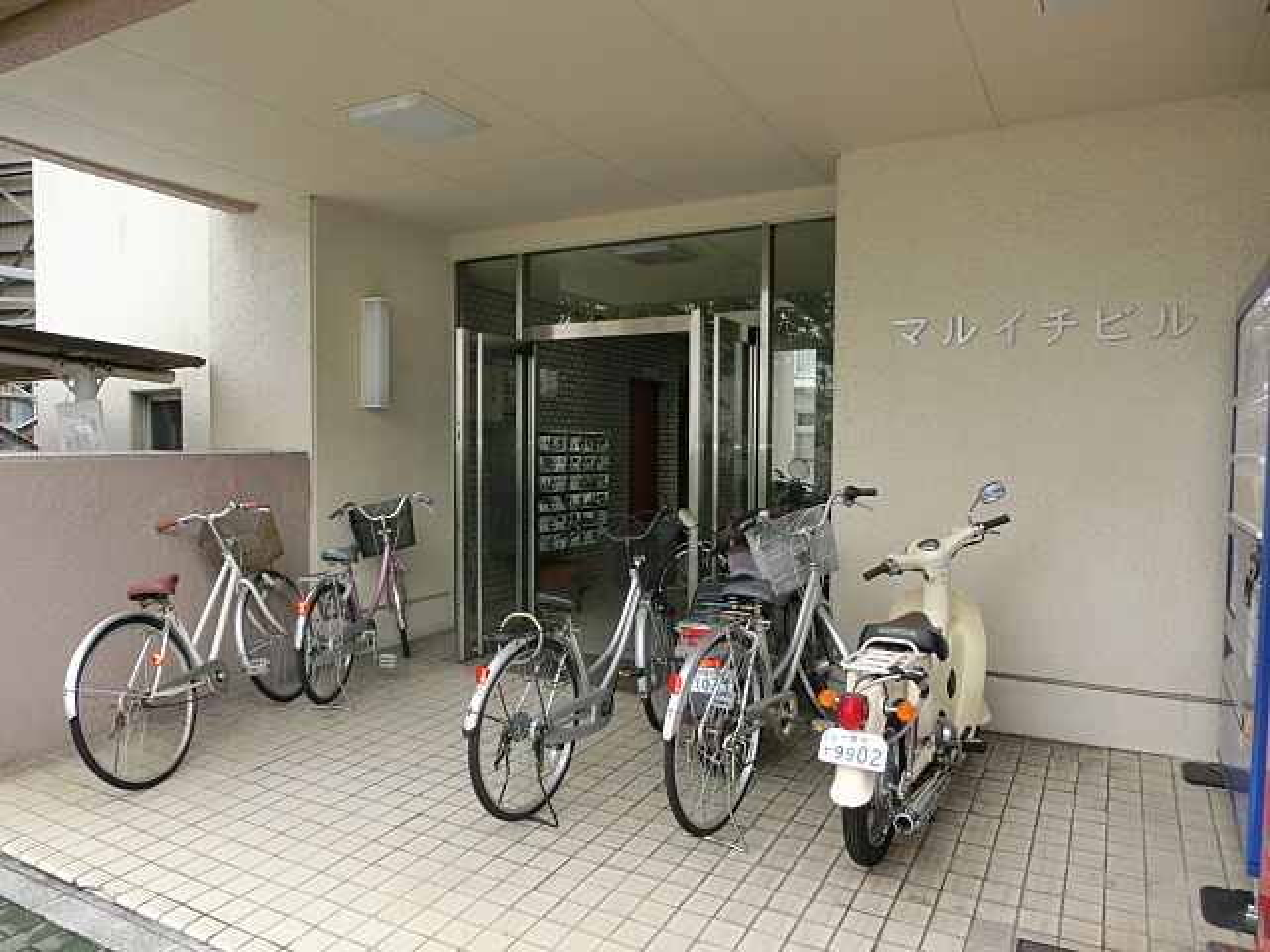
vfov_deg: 56.8
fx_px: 881
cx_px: 635
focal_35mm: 24
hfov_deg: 71.6
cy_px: 476
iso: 80
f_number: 3
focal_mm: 4.24
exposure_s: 1/160
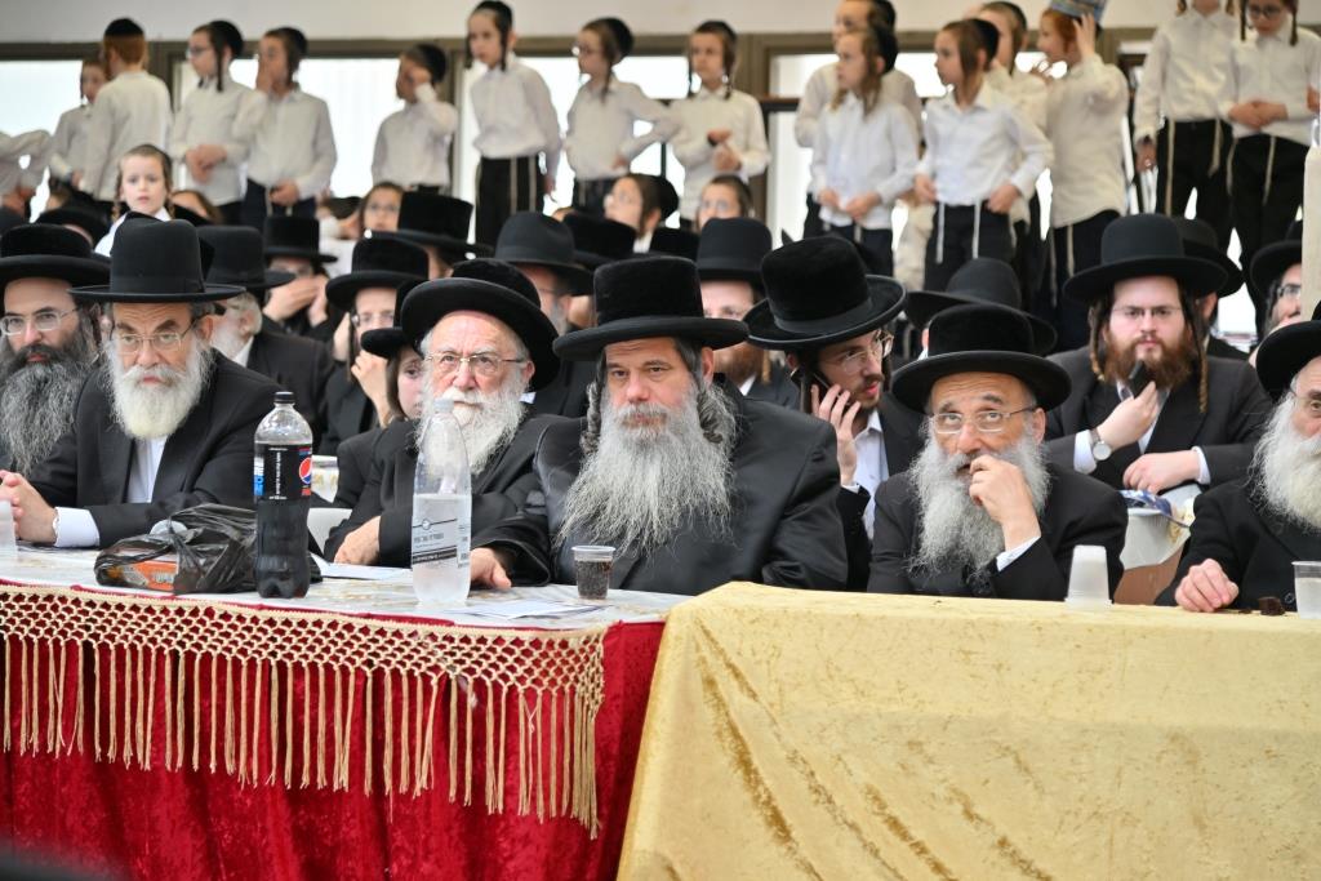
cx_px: 660
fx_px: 3670
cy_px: 440
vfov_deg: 13.7
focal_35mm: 100
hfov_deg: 20.4
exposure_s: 1/160
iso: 200
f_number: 4
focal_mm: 100
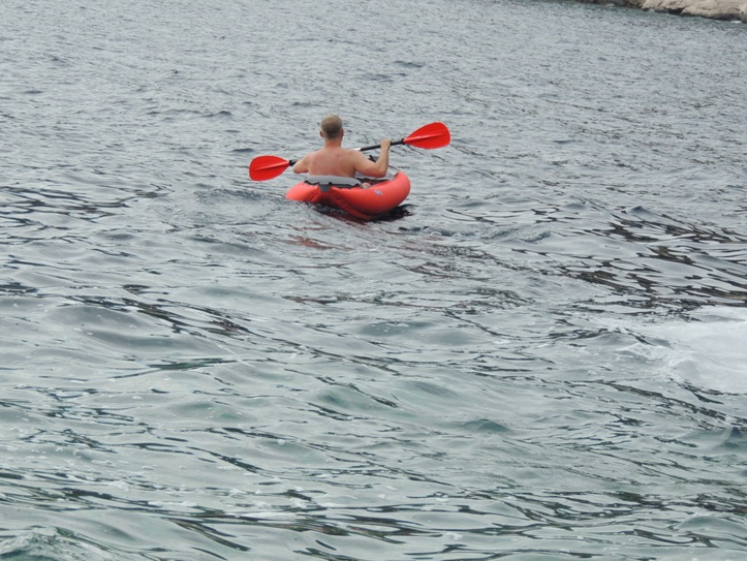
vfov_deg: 7.9
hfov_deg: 10.5
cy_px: 287
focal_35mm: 188
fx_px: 4059
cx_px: 336
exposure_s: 1/500
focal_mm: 30.3
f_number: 4.5
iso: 100
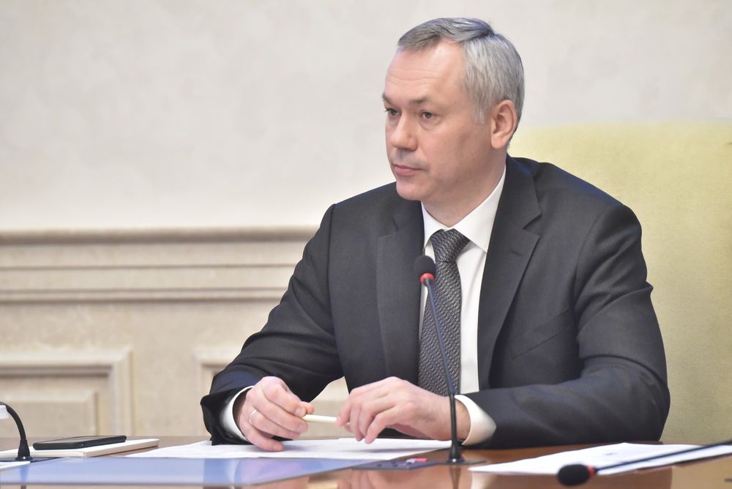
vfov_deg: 4.2
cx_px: 366
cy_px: 244
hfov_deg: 6.2
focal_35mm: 330
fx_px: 6714
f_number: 9
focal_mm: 330
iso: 8000
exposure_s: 1/125
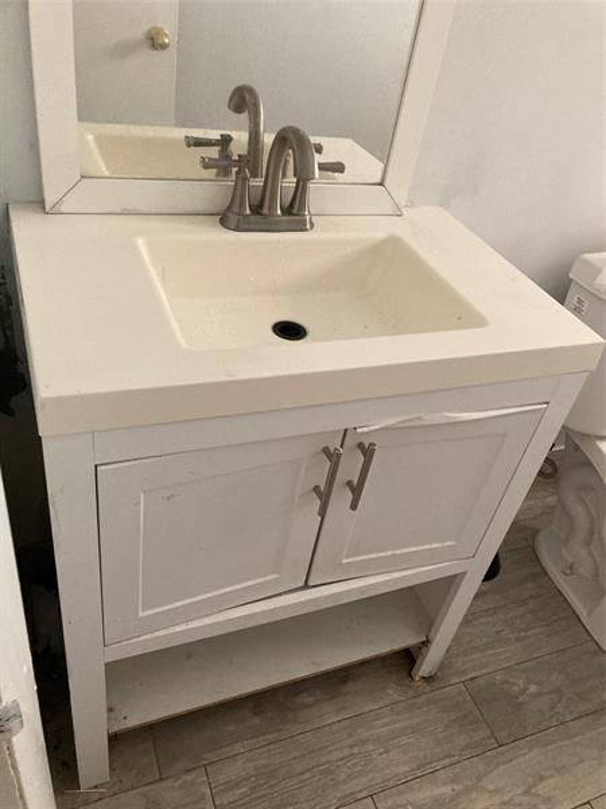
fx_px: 654
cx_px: 303
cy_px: 404
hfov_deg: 49.7
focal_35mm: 28
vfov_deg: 63.4
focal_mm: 3.99
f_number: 1.8
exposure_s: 1/45
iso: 320
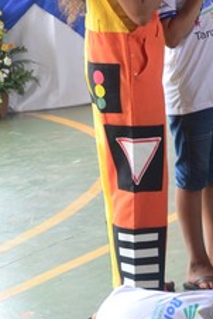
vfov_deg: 9.8
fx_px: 1852
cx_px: 138
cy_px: 134
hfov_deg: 6.6
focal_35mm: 209
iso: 400
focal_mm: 70
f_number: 5.6
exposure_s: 1/100
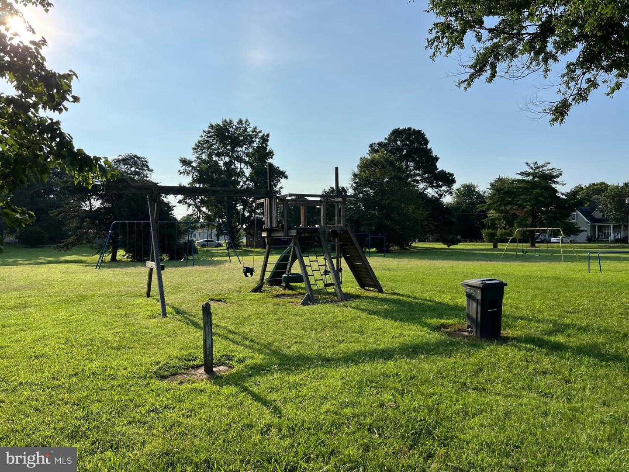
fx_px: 472
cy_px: 236
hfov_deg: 67.3
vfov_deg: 53.1
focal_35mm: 26
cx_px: 314
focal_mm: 5.7
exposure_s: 1/6579
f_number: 1.5
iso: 50
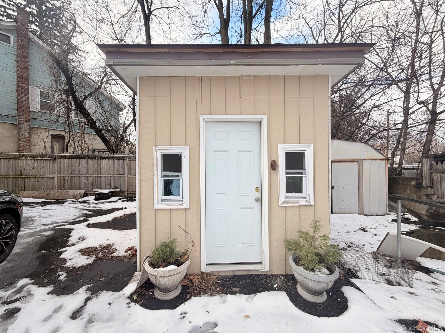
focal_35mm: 14
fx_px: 180
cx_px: 222
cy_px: 166
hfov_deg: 102.1
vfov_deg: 85.7
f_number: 2.2
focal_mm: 2.22
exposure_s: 1/638
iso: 40
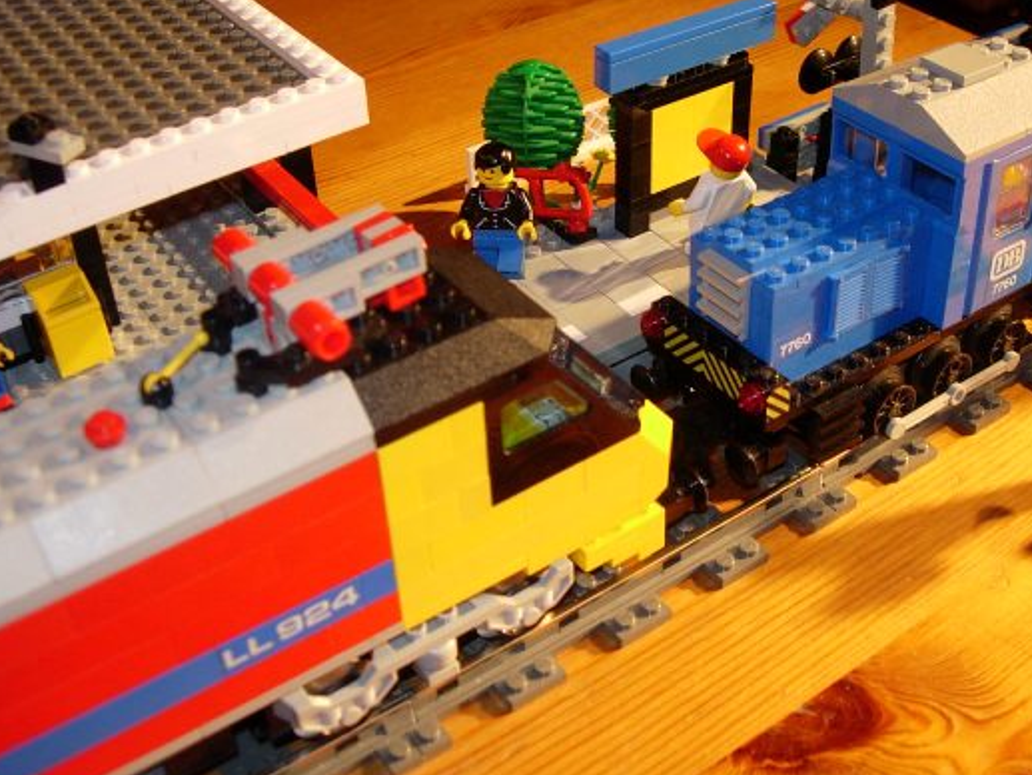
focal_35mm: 47
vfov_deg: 30.9
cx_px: 597
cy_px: 336
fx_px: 1402
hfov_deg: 40.3
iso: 79
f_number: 2.8
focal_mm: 7.8
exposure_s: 1/17.9
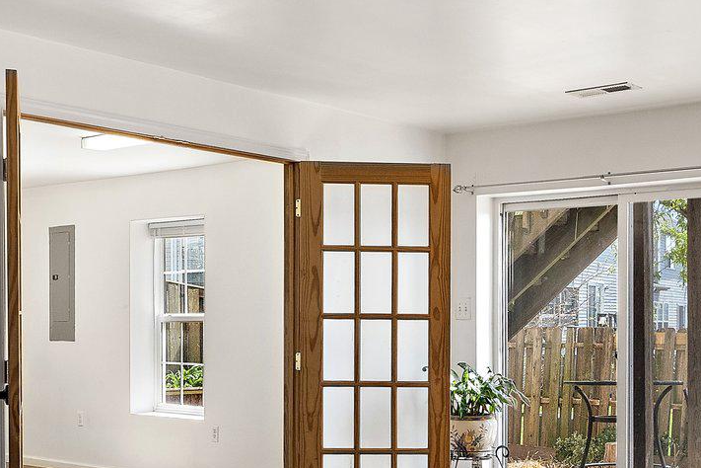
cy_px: 324
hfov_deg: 37.9
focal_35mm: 51
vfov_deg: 26.3
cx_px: 523
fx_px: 993
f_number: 8
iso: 640
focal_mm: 17.7
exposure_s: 1/10
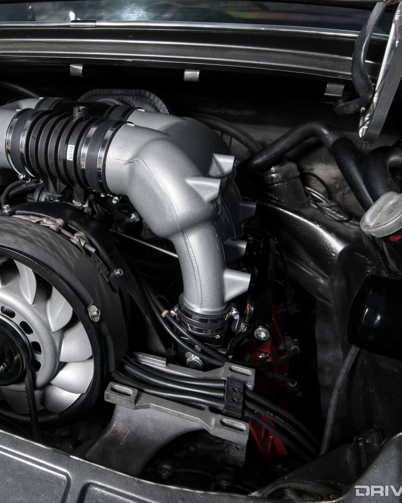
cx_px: 77
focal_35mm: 30
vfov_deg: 58.7
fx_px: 446
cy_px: 237
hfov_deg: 45.9
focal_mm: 19
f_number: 5.6
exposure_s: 1/200
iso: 100
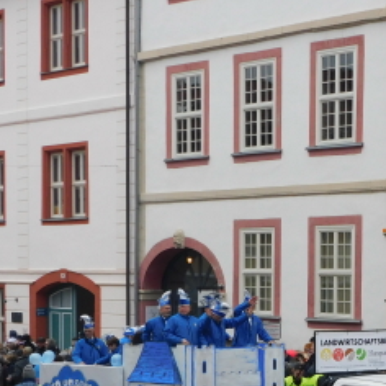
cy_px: 325
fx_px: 1211
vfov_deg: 17.9
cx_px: 301
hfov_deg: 18.0
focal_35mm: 96
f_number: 3.8
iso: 125
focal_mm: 7.2
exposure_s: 1/400
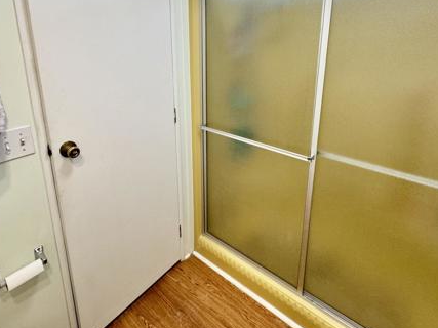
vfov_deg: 61.5
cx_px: 214
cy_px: 104
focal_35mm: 21
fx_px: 266
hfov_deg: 79.0
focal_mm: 2.22
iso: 125
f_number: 2.2
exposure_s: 1/120
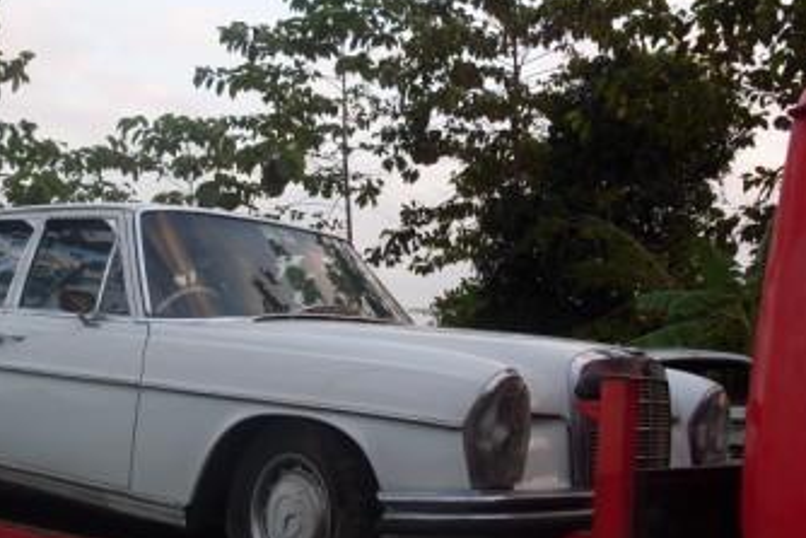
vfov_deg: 25.5
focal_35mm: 53
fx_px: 1187
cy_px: 258
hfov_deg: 37.4
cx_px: 321
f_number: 2.8
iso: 80
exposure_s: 1/125
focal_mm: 6.3
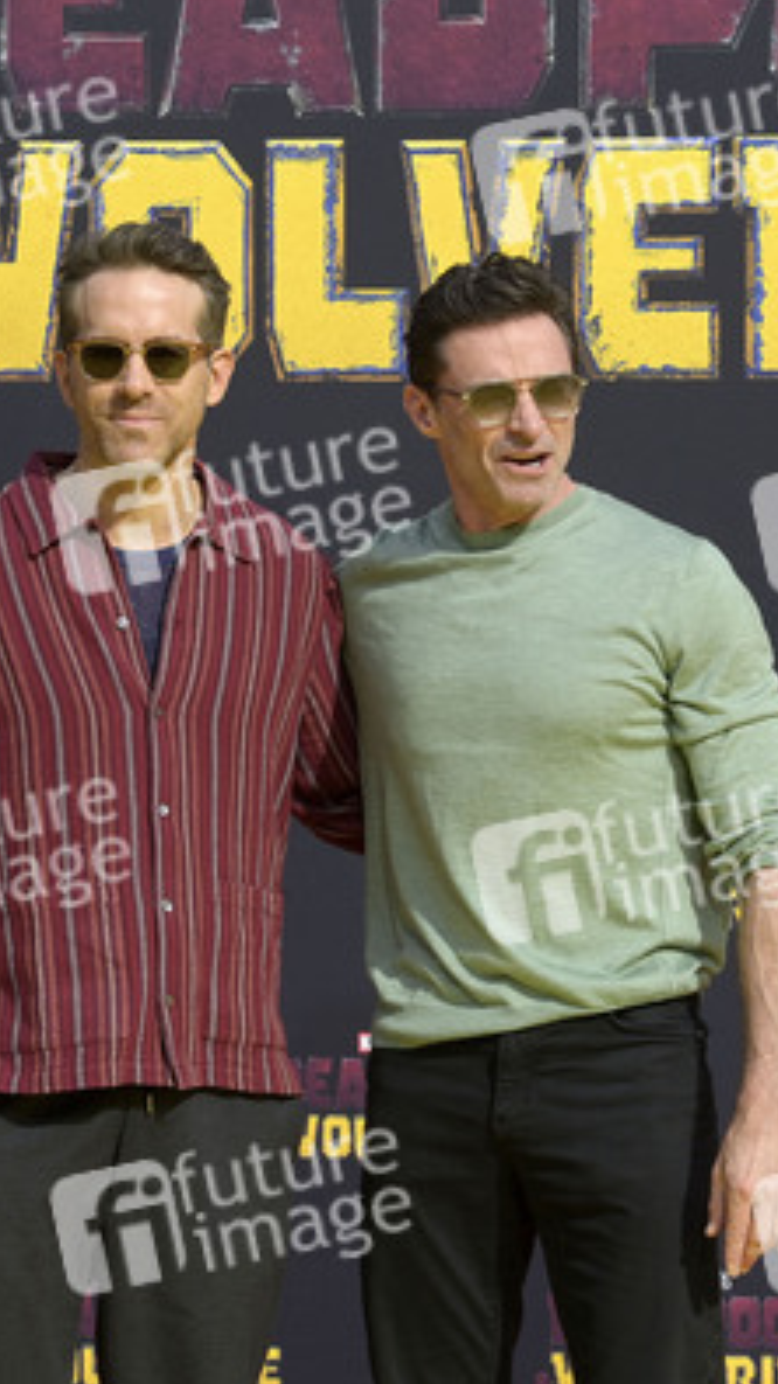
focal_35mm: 104
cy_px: 687
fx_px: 3817
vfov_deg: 20.6
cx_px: 333
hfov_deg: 11.6
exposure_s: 1/250
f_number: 16
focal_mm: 98
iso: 320
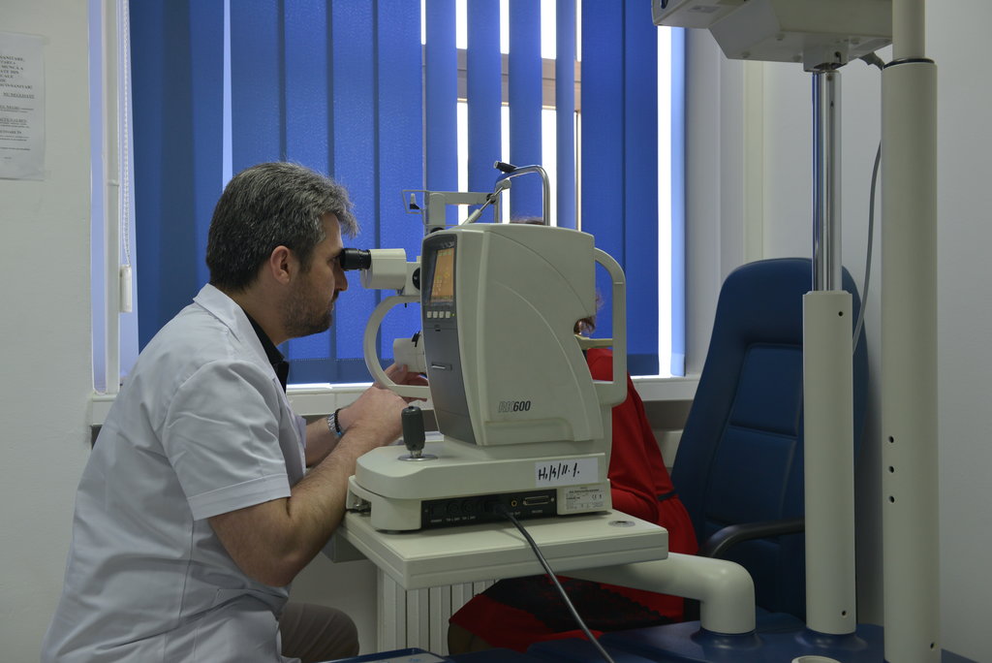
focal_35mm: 38
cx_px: 496
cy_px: 332
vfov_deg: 35.1
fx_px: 1048
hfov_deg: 50.7
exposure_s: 1/60
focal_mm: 38
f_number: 4
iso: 640
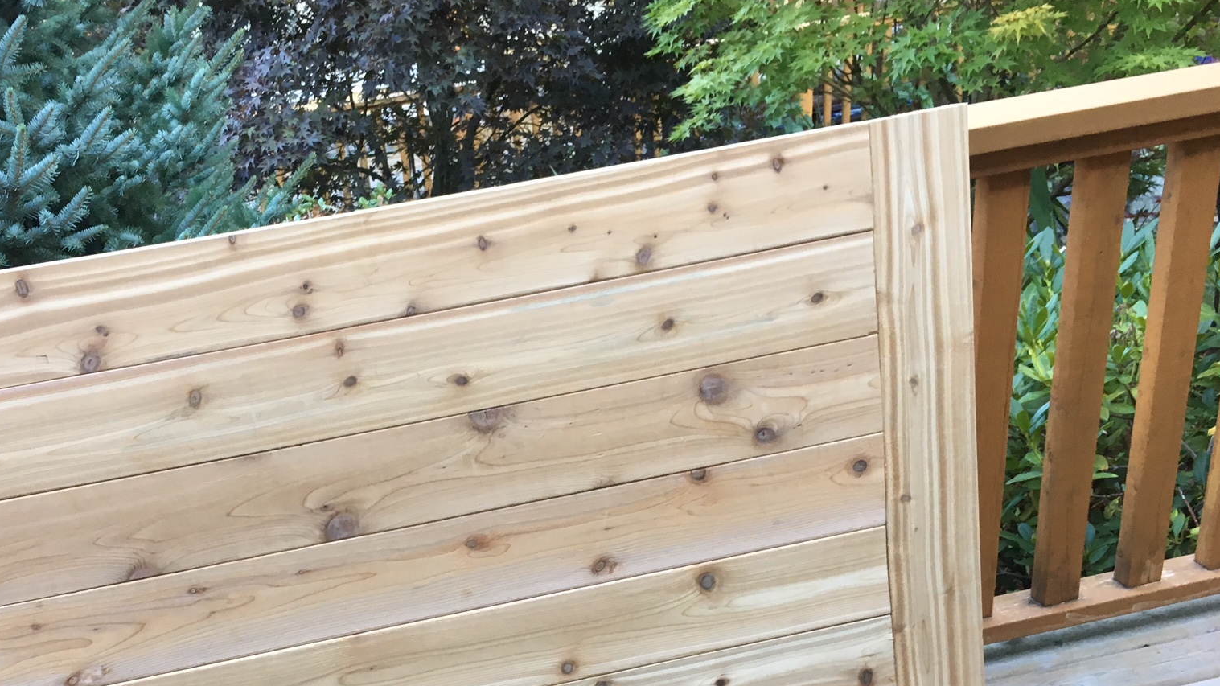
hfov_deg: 47.7
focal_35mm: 42
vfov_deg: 27.6
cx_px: 429
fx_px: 1359
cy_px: 574
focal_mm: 4.15
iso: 32
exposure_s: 1/30
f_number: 2.2
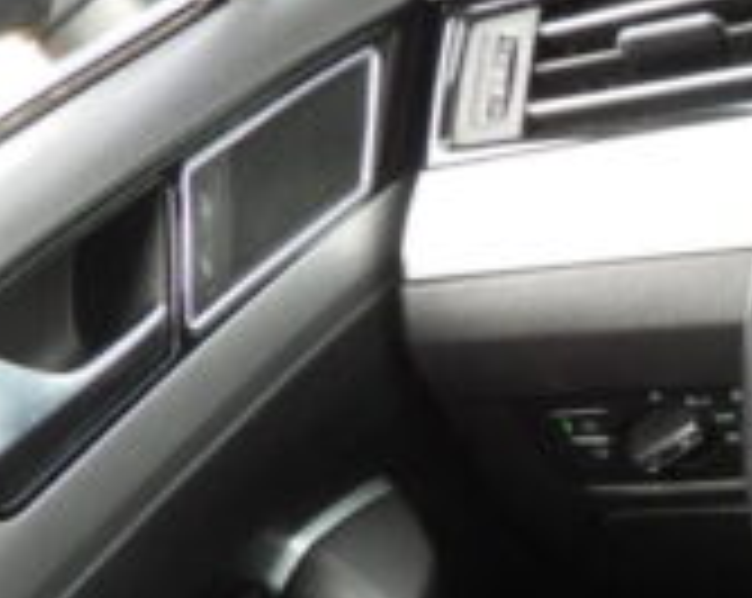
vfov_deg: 15.0
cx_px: 1382
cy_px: 647
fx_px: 2222
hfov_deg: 16.0
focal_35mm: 100
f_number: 2.8
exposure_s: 1/80
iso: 100
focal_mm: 4.3
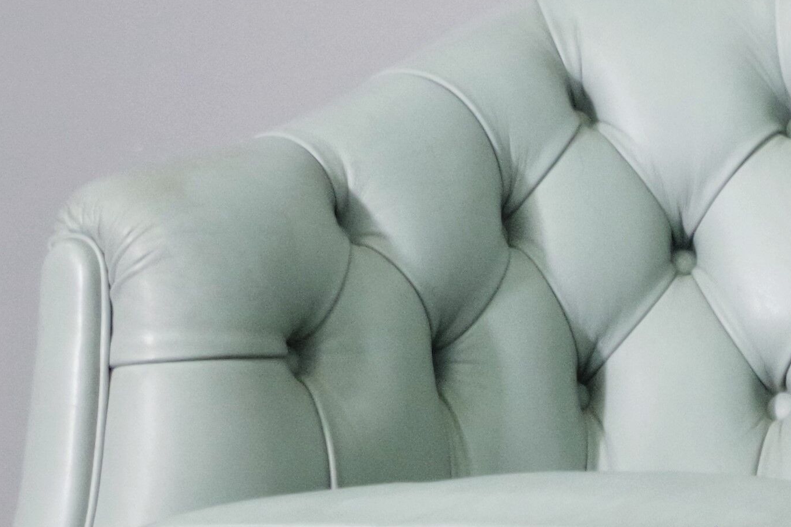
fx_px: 4459
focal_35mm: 203
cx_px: 1147
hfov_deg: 9.9
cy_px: 459
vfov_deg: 6.8
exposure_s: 1/50
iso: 1600
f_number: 4
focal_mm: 30.63
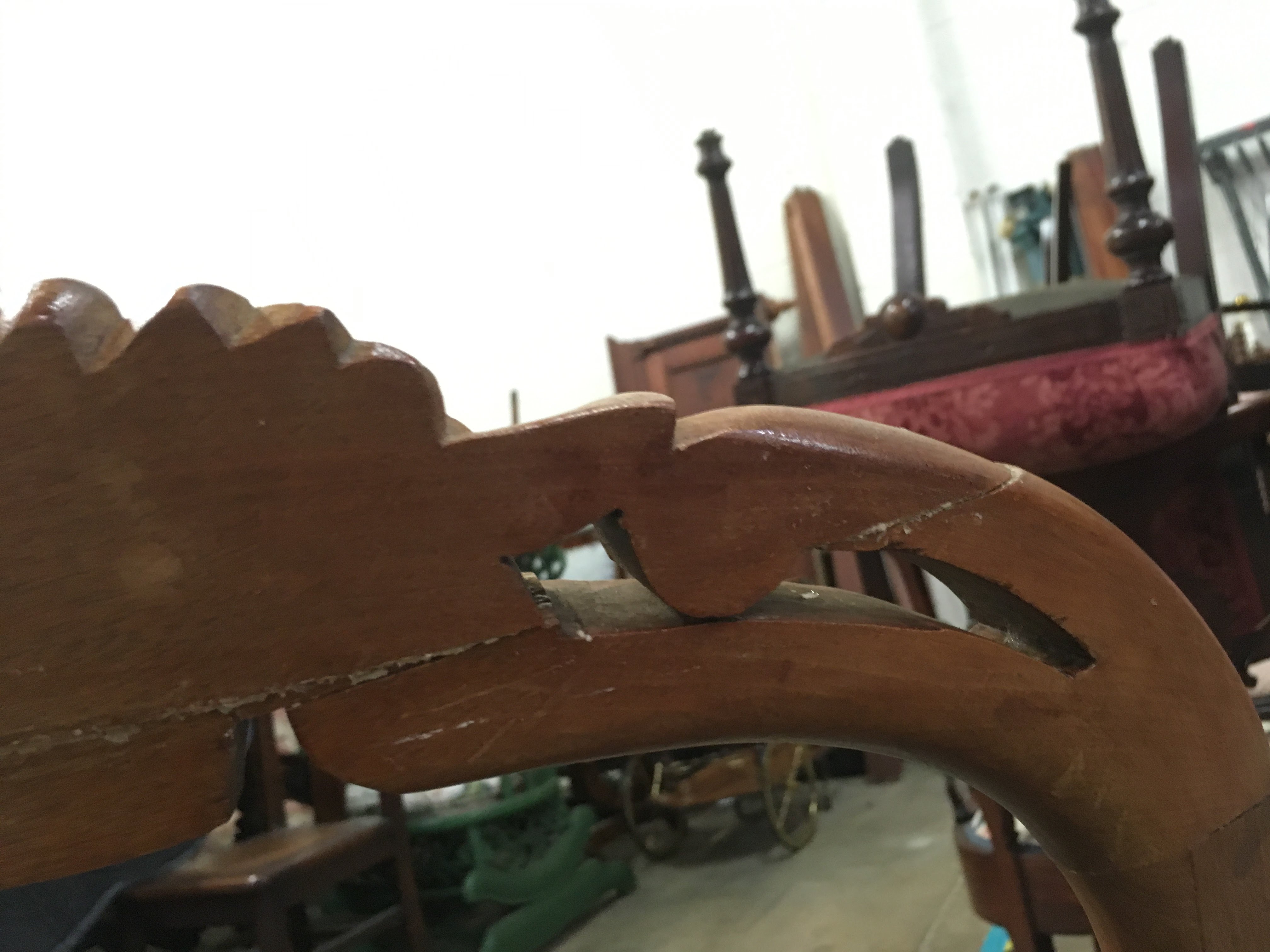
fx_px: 1064
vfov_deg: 48.2
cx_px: 635
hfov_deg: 61.7
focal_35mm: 29
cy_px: 476
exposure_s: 1/15
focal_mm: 4.15
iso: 400
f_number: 2.2
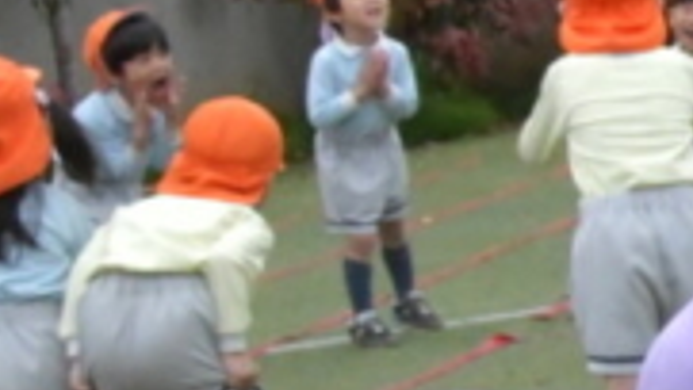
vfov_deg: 5.0
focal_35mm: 243
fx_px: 4467
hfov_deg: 8.0
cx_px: 1796
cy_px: 342
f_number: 16
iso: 4000
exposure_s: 1/1000
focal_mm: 28
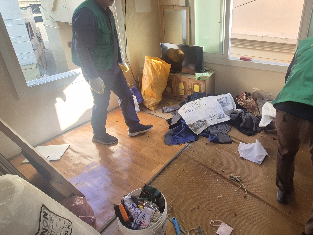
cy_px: 81
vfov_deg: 64.5
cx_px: 213
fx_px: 181
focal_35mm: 20
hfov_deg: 78.6
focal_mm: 2.2
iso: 80
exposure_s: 1/120
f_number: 2.2
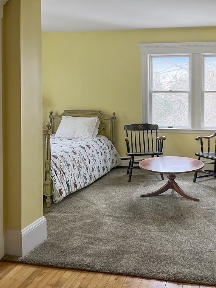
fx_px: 291
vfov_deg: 52.6
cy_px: 143
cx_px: 158
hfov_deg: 39.8
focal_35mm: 35
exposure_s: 1/60
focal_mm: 5.1
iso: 160
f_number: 1.6
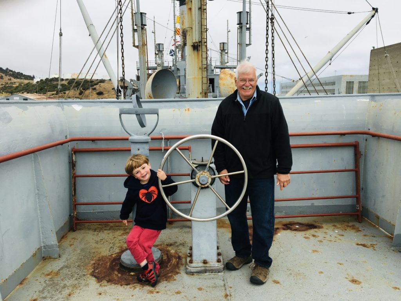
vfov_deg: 48.2
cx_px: 200
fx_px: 336
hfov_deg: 61.7
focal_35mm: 29
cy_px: 150
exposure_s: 1/1570
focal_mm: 4.15
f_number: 2.2
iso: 25
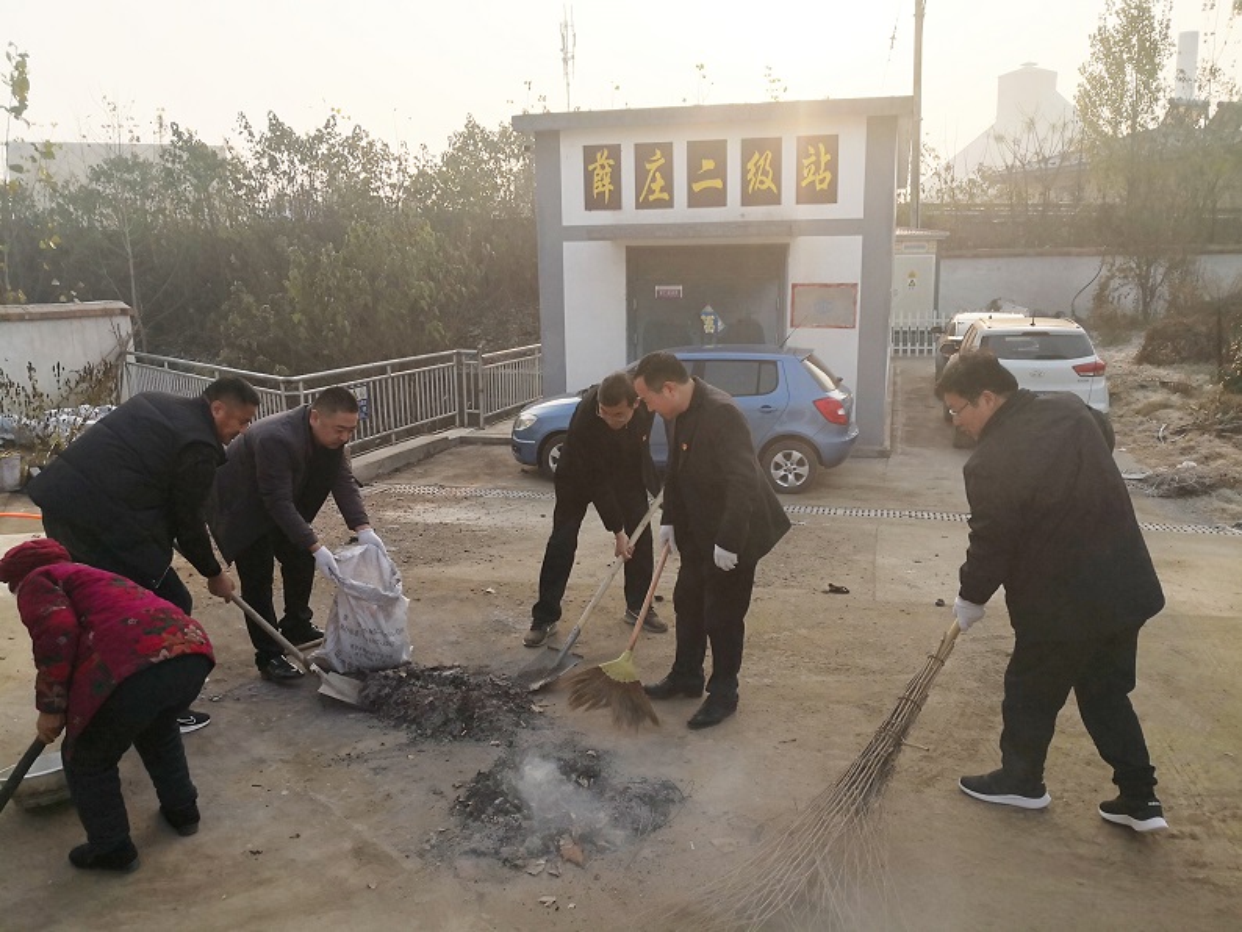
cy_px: 466
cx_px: 621
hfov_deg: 65.3
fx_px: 969
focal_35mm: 27
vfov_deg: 51.4
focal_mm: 3.95
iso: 50
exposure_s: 1/2155
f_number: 1.6
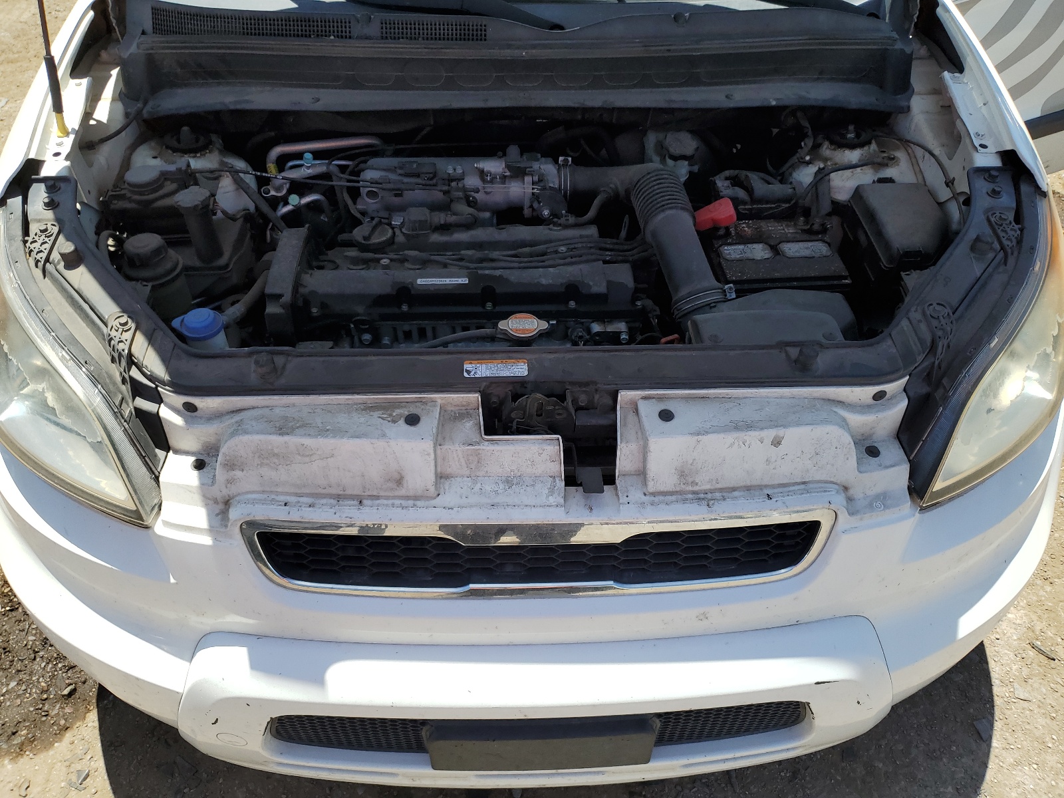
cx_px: 532
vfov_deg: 53.1
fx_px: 799
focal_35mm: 26
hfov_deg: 67.3
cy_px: 399
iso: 50
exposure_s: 1/2000
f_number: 1.5
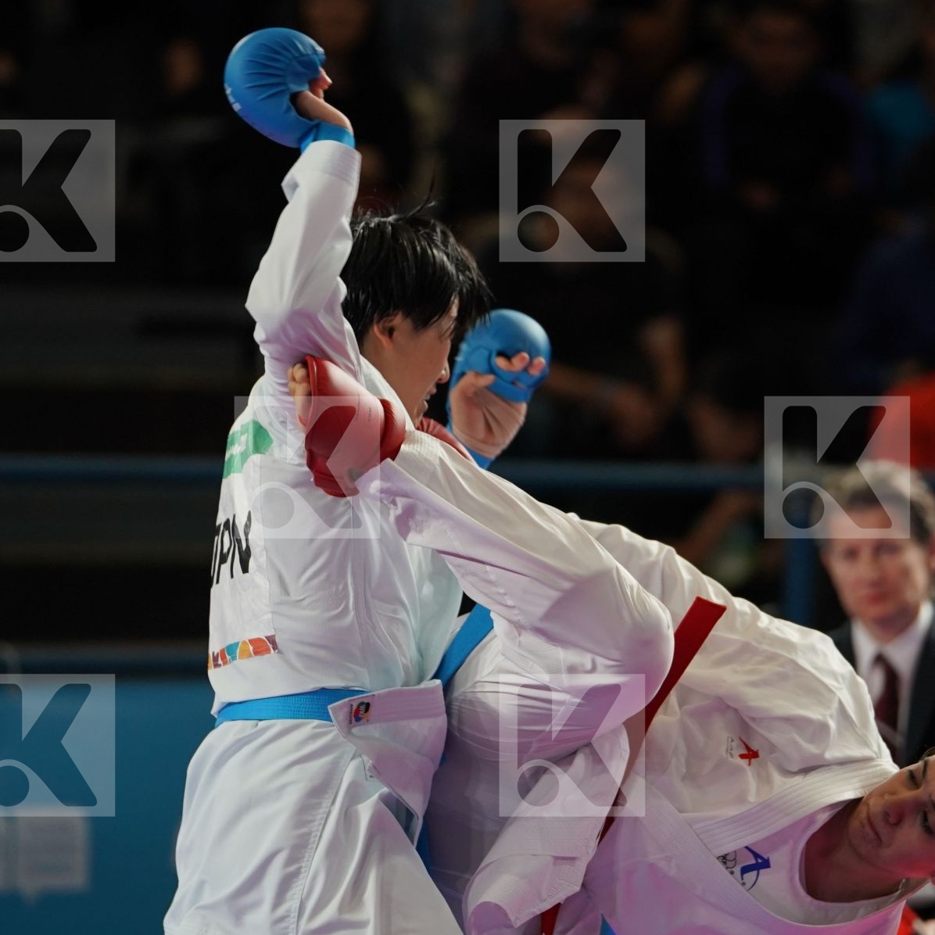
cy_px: 468
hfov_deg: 4.6
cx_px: 572
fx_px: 11612
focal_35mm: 380
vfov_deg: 4.6
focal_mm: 198
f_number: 2.8
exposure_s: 1/1000
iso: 800
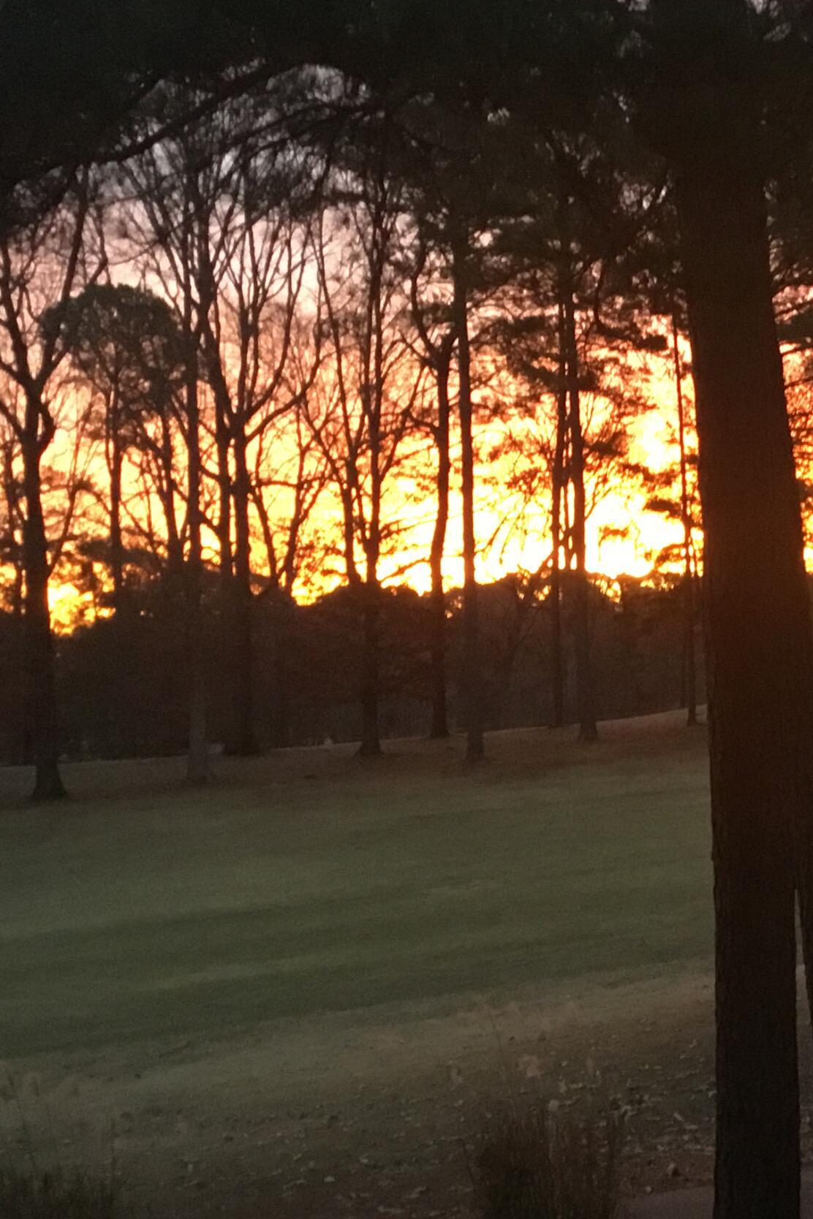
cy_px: 651
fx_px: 1965
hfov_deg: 22.4
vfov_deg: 34.5
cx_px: 839
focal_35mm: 58
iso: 200
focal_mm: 3.3
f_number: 2.4
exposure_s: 1/15
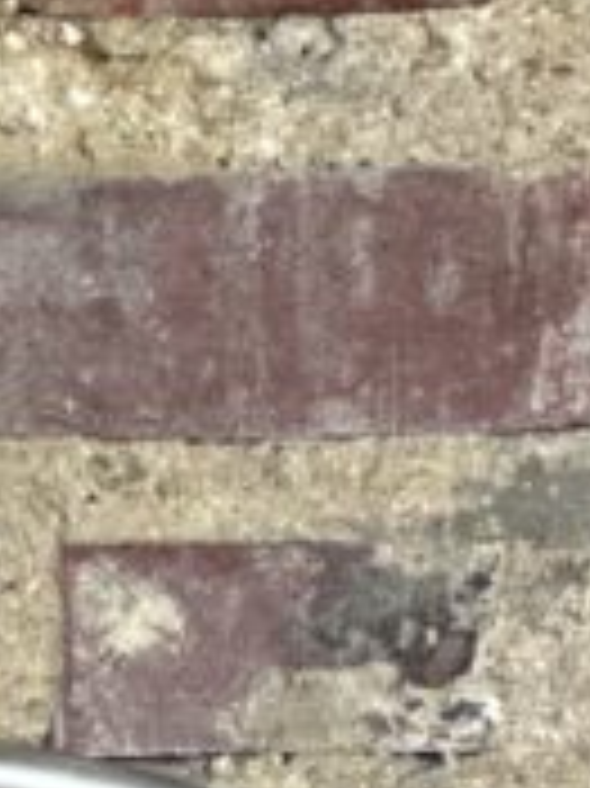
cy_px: 1531
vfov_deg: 4.4
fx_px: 10239
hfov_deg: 3.3
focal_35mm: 450
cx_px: -369
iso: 200
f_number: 2.8
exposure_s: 1/33
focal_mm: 9
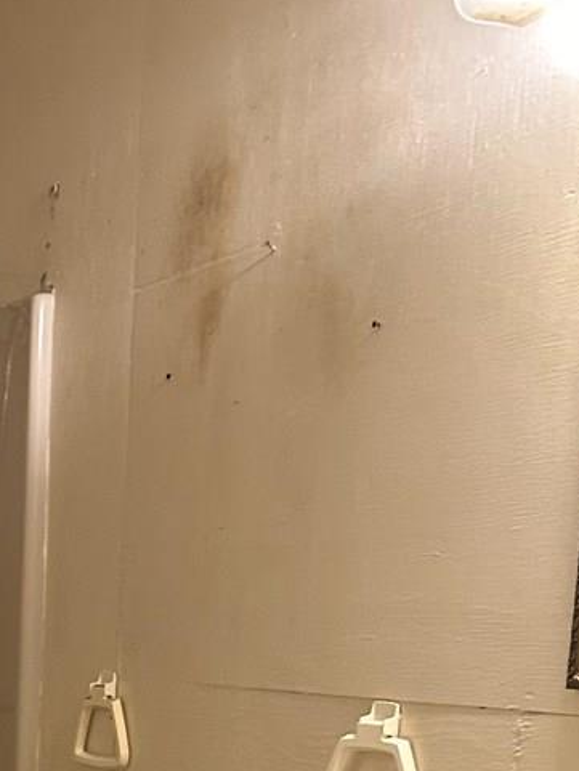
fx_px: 1850
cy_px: 1169
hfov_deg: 16.8
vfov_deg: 20.2
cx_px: -167
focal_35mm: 83
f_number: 1.5
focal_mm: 5.7
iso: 250
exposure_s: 1/60
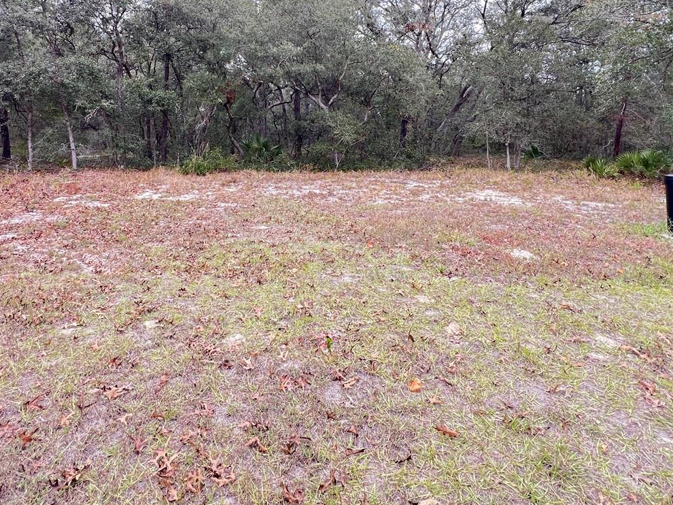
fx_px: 408
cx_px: 302
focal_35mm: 21
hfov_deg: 78.7
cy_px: 135
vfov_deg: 60.5
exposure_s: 1/99
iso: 100
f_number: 1.8
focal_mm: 1.57
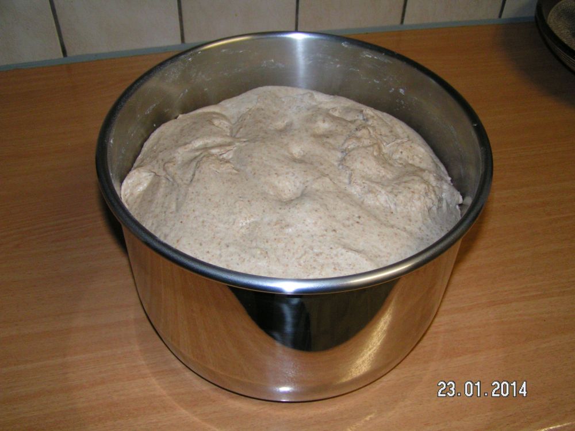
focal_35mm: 38
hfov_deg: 49.0
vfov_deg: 37.7
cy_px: 216
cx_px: 288
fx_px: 631
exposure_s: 1/40
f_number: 2.8
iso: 200
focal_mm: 5.8
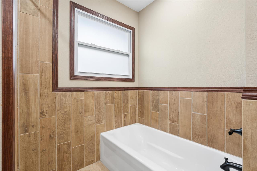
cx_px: 128
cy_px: 86
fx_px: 114
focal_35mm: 16
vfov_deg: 73.7
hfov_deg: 96.7
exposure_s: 1/25
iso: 400
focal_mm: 16
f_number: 8
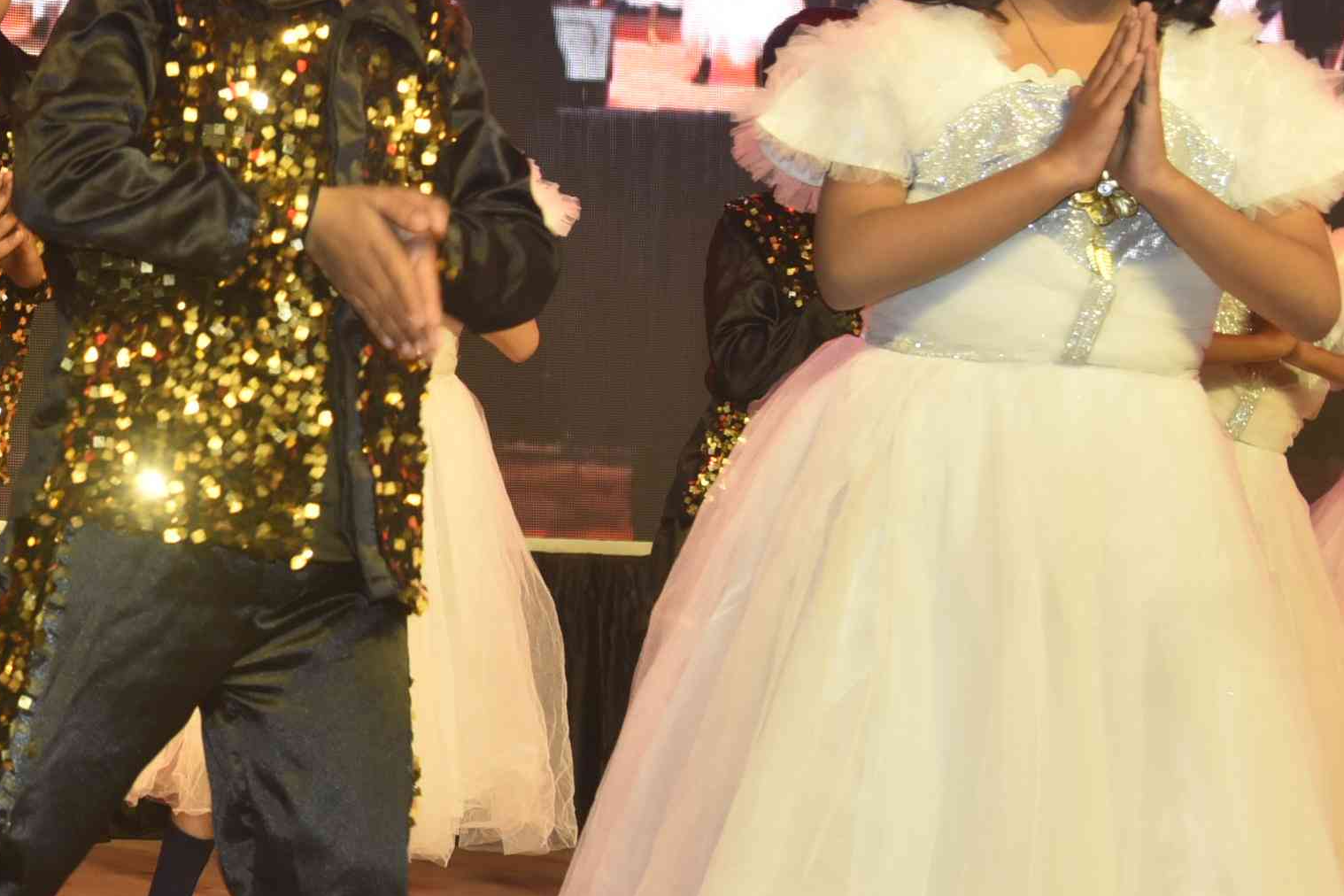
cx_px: -297
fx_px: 3882
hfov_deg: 18.5
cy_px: 134
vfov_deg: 13.1
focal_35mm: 104
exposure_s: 1/125
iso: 320
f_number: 5
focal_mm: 35
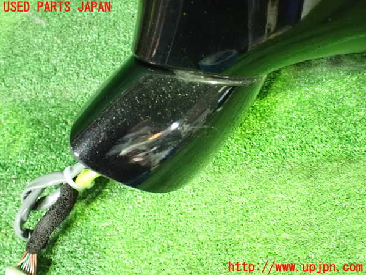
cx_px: 183
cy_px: 138
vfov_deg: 46.8
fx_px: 317
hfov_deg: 60.0
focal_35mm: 30
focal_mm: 5.4
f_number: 2.3
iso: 1600
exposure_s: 1/25
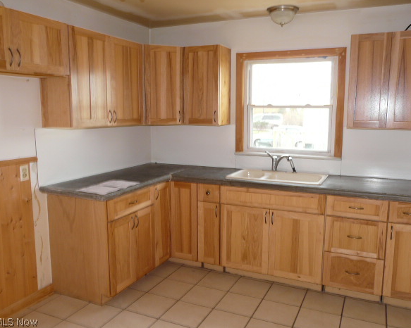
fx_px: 365
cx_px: 217
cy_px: 160
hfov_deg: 58.7
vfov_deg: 48.5
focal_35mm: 30
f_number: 2.8
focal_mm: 4.6
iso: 100
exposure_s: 1/30
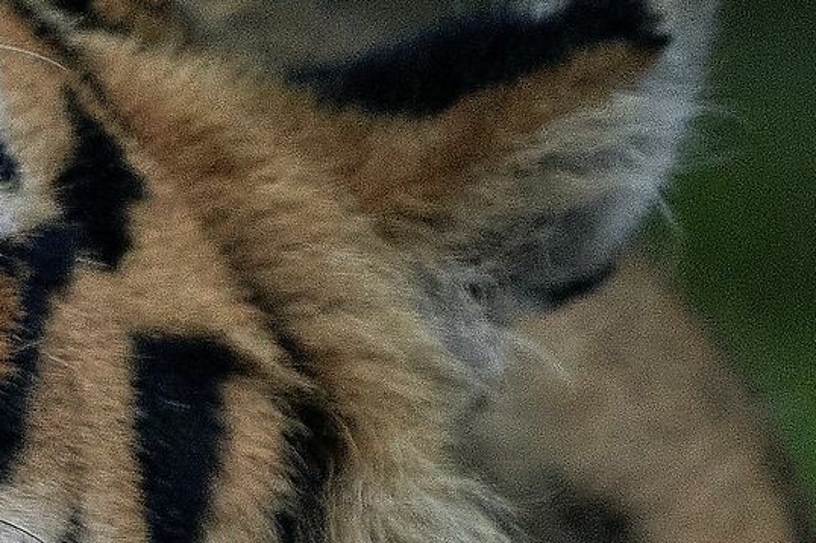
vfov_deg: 1.2
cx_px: -710
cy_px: 617
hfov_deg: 1.8
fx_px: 25280
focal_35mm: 1116
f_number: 5.6
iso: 2500
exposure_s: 1/1000
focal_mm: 250
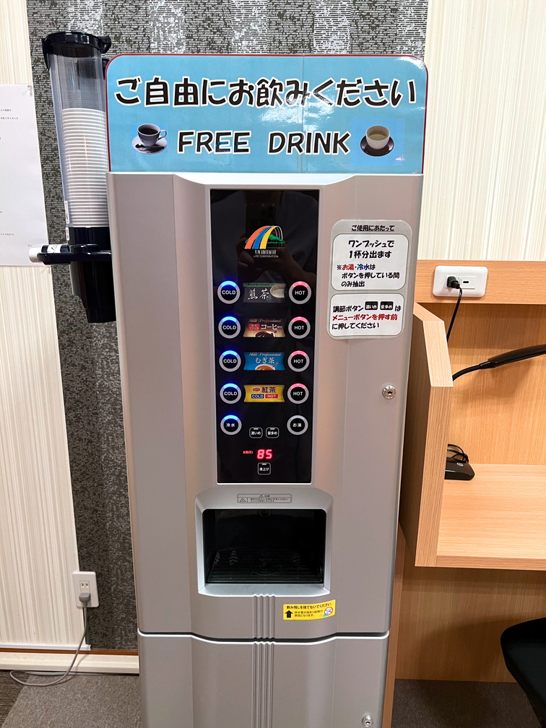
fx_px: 547
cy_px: 364
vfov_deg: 67.3
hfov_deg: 53.1
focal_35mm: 26
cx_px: 273
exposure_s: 1/60
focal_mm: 5.7
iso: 250
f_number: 1.5
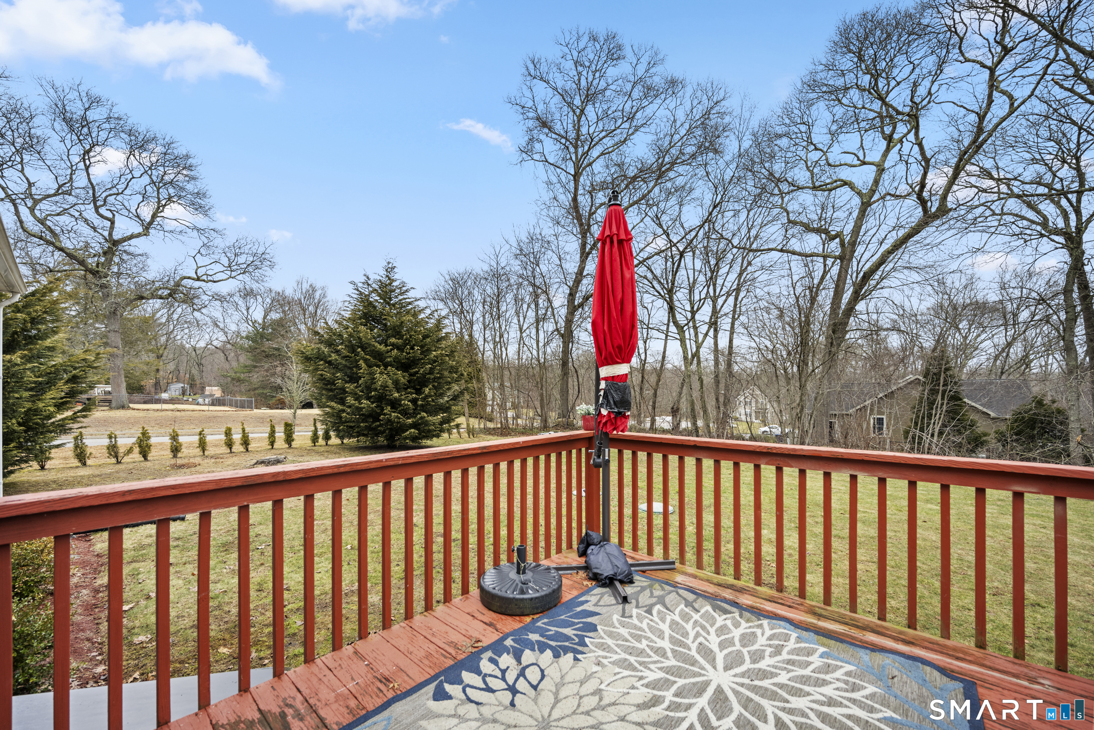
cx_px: 547
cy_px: 365
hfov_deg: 104.3
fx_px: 425
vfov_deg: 81.2
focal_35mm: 14
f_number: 4
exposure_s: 1/100
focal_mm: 14
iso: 320
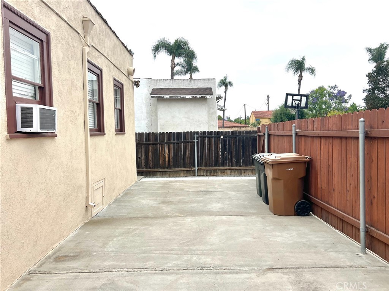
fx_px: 292
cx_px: 194
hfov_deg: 67.3
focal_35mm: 26
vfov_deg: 53.1
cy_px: 146
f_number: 1.5
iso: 50
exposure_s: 1/5587
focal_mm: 5.7
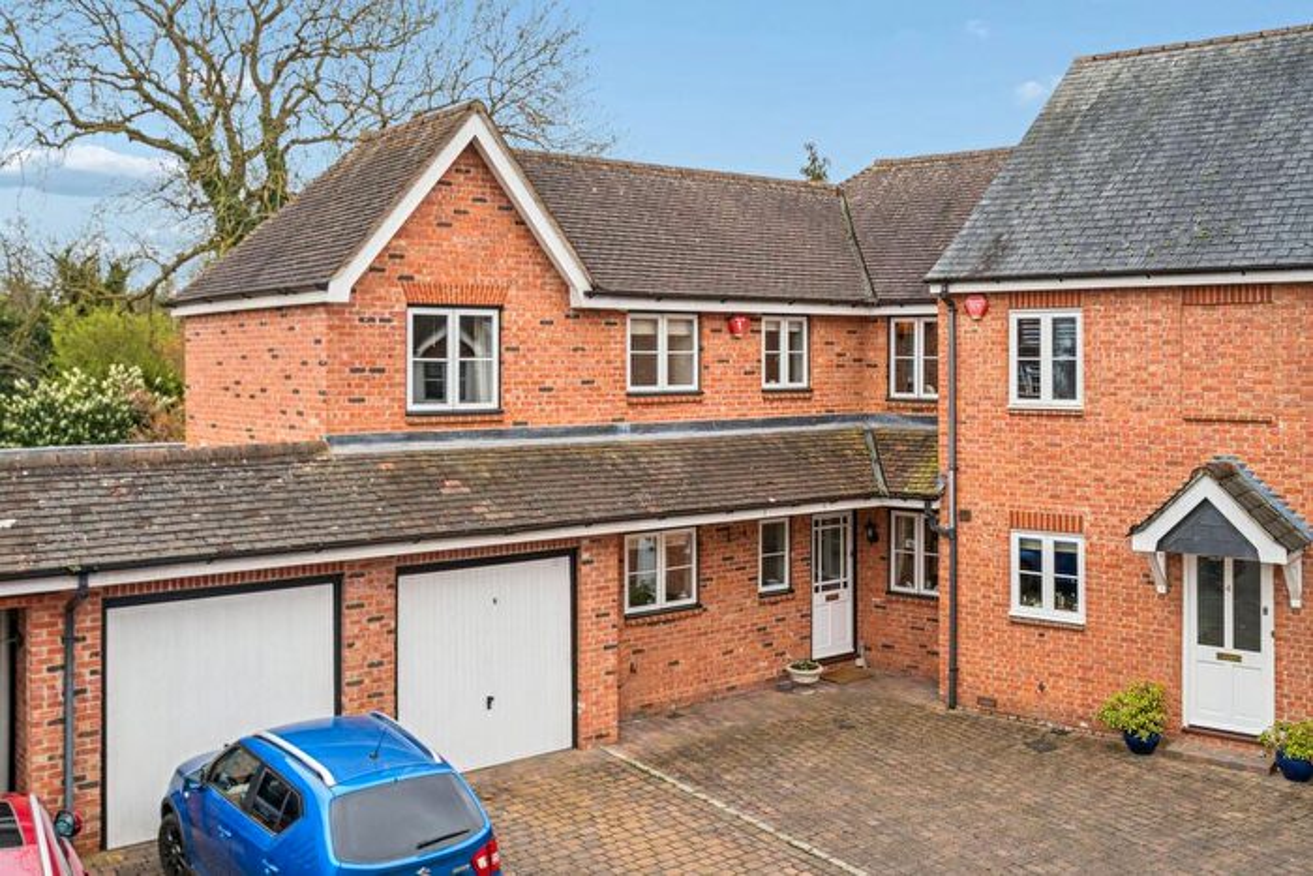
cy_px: 438
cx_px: 656
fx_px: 1277
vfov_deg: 37.9
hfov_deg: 54.4
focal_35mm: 35
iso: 320
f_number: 8
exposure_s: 1/200
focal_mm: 35
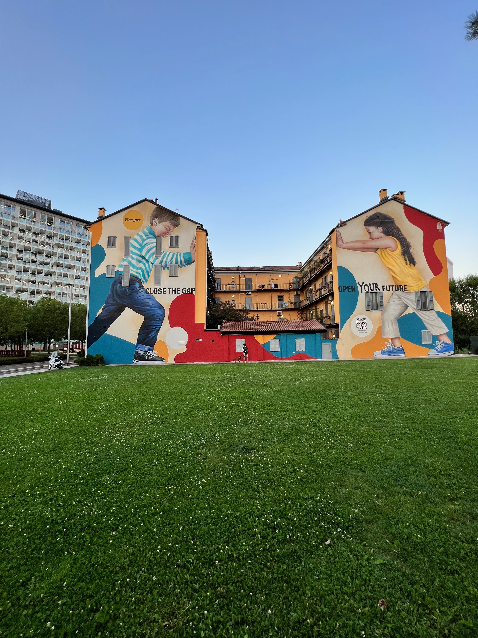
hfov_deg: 89.9
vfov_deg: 106.2
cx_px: 239
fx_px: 239
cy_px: 319
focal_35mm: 13
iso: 32
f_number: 1.8
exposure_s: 1/164
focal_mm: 1.57
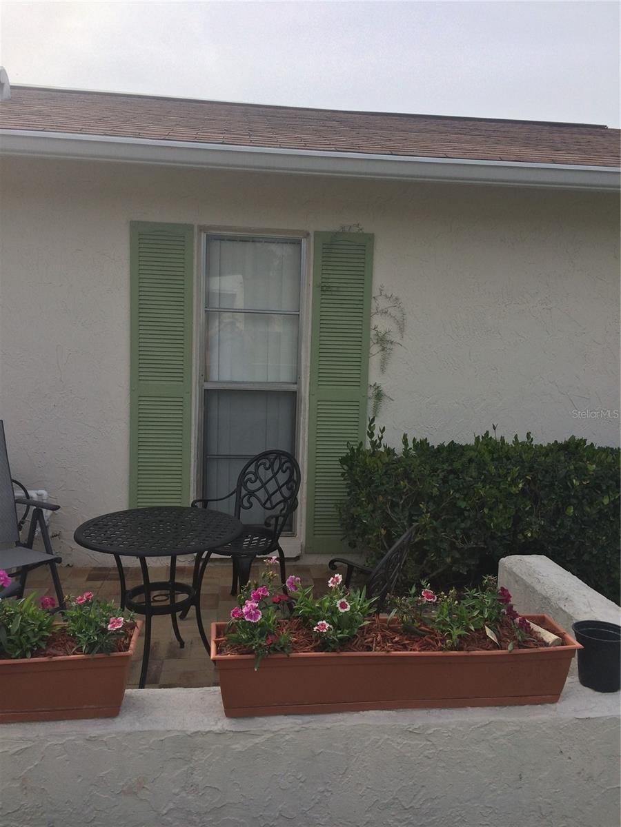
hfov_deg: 48.2
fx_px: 694
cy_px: 414
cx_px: 310
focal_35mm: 29
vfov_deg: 61.7
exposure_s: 1/1866
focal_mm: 4.15
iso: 32
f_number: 2.2
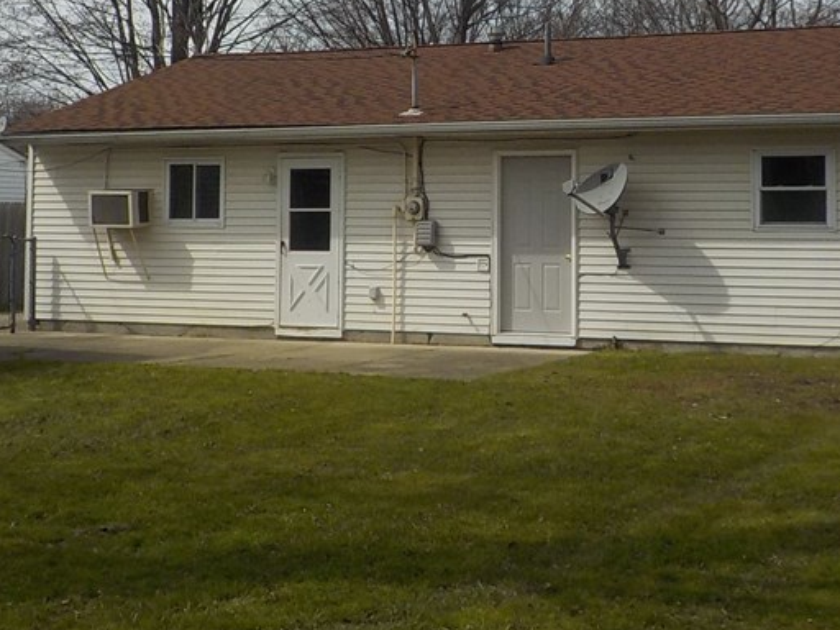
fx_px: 1456
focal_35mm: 60
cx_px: 497
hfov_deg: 32.1
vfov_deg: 24.0
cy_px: 110
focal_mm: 4.1
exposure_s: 1/500
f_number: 6.6
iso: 125
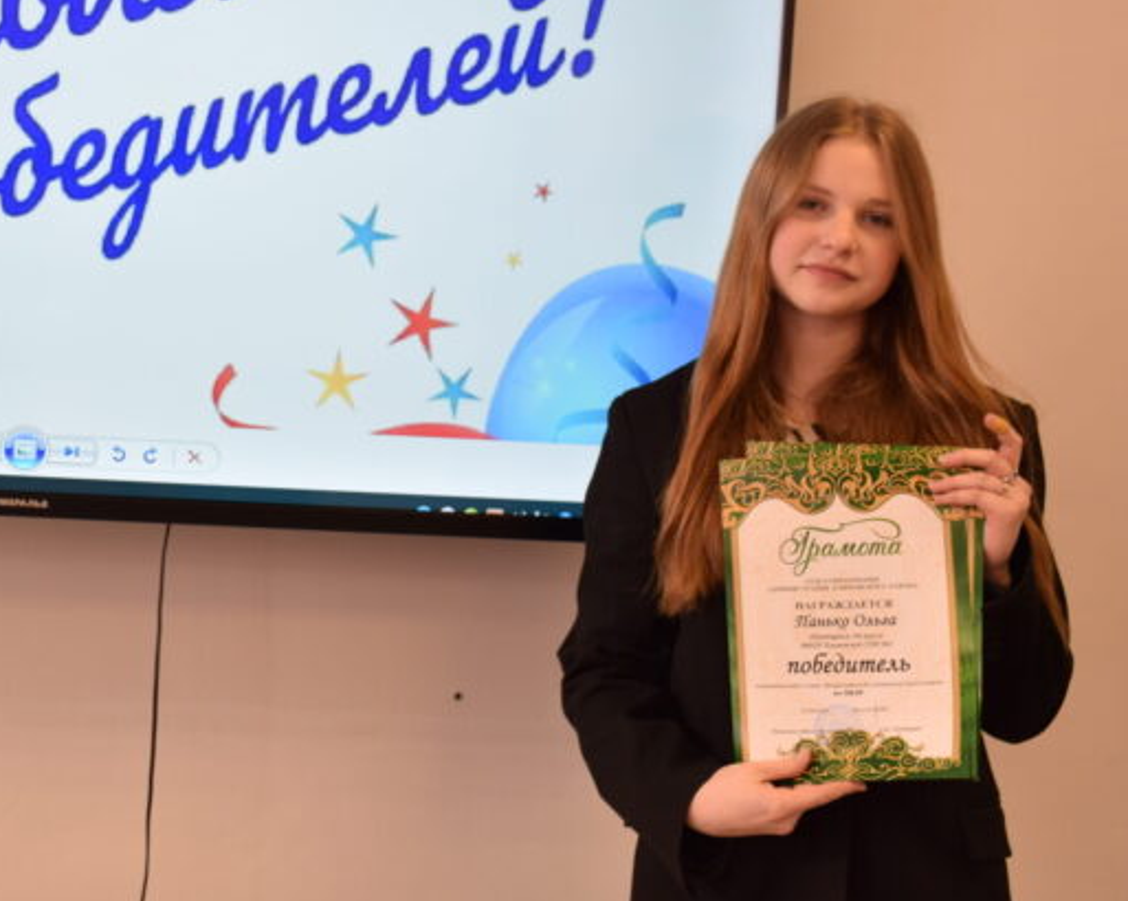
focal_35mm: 57
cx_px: 270
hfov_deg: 32.5
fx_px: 1896
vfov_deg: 26.6
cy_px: 301
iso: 400
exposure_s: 1/125
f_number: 6.3
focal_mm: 23
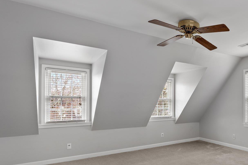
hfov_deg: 61.2
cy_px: 107
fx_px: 186
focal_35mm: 27
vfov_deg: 47.3
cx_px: 203
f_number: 9
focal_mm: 16
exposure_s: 1/2.5
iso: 250
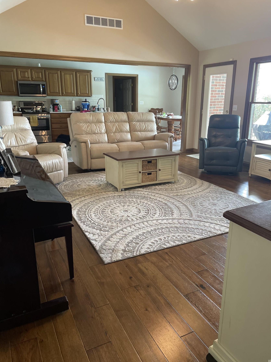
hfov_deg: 51.3
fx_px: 282
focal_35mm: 27
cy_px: 177
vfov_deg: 65.3
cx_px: 140
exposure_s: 1/60
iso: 250
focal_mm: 4.2
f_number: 1.6
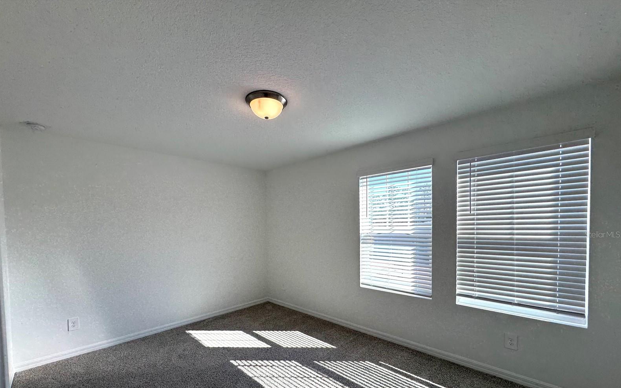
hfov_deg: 101.5
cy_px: 234
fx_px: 254
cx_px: 308
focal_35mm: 15
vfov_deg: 73.9
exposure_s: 1/247
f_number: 2.2
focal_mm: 2.22
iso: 40
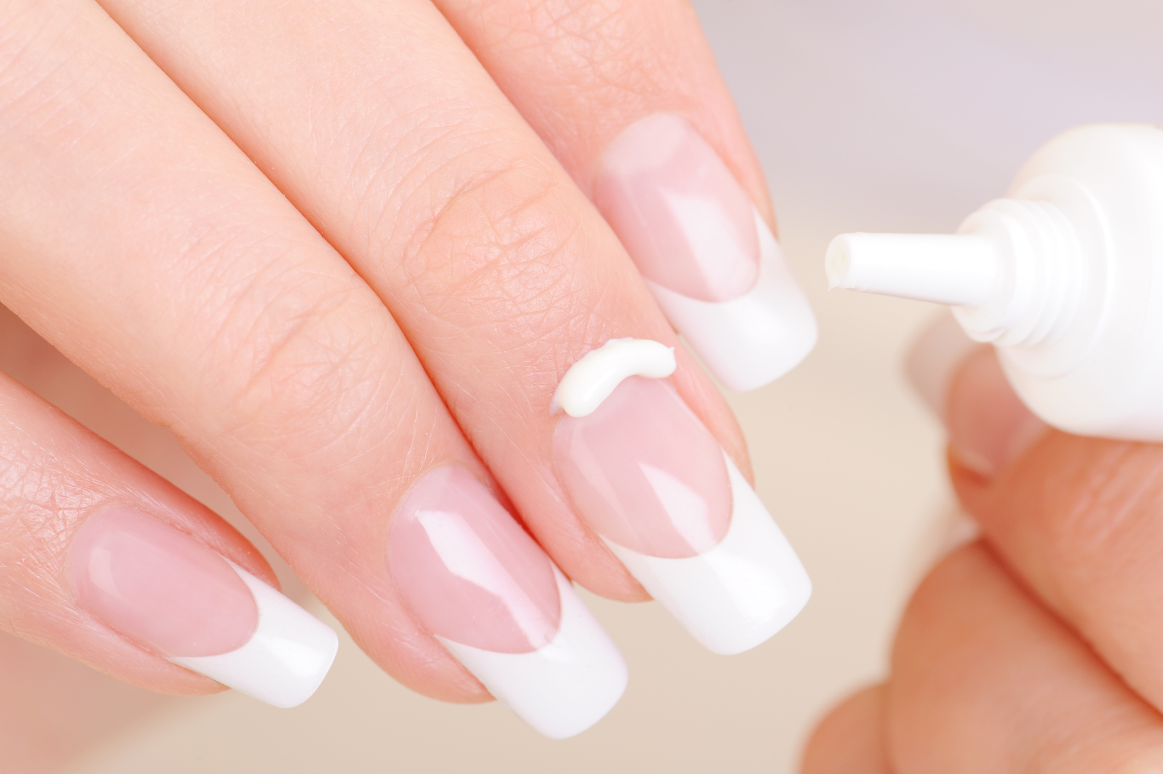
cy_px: 387
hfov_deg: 19.5
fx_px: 3389
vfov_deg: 13.0
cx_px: 582
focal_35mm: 105
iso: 200
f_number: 16
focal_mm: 105
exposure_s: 1/200
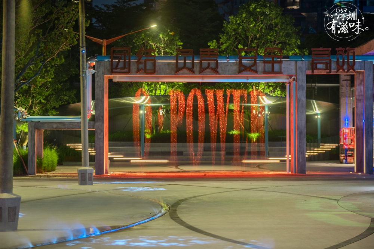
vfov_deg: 11.4
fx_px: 1247
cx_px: 187
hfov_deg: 17.1
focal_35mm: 120
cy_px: 124
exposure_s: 1/13
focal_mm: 120
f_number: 2.8
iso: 500
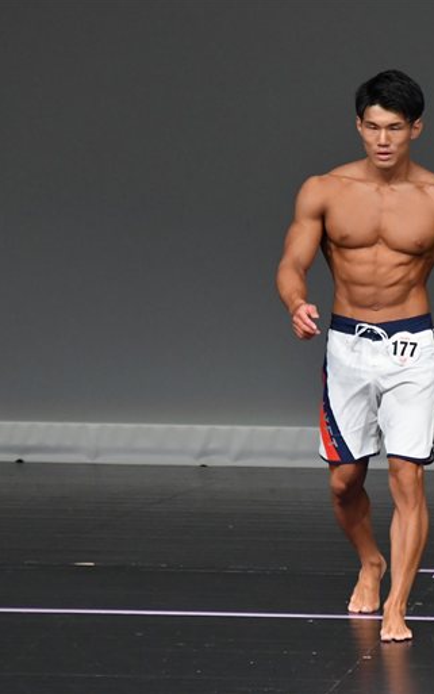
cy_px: 348
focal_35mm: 577
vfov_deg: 3.6
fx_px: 10910
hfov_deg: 2.3
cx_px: 393
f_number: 5.6
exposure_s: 1/400
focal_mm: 250
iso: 4000
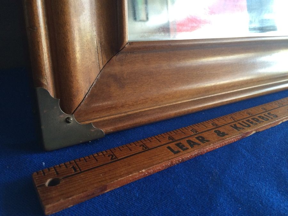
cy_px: 108
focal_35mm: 30
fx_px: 250
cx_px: 144
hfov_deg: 60.0
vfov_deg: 46.8
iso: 64
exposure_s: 1/30
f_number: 2.2
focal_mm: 4.12
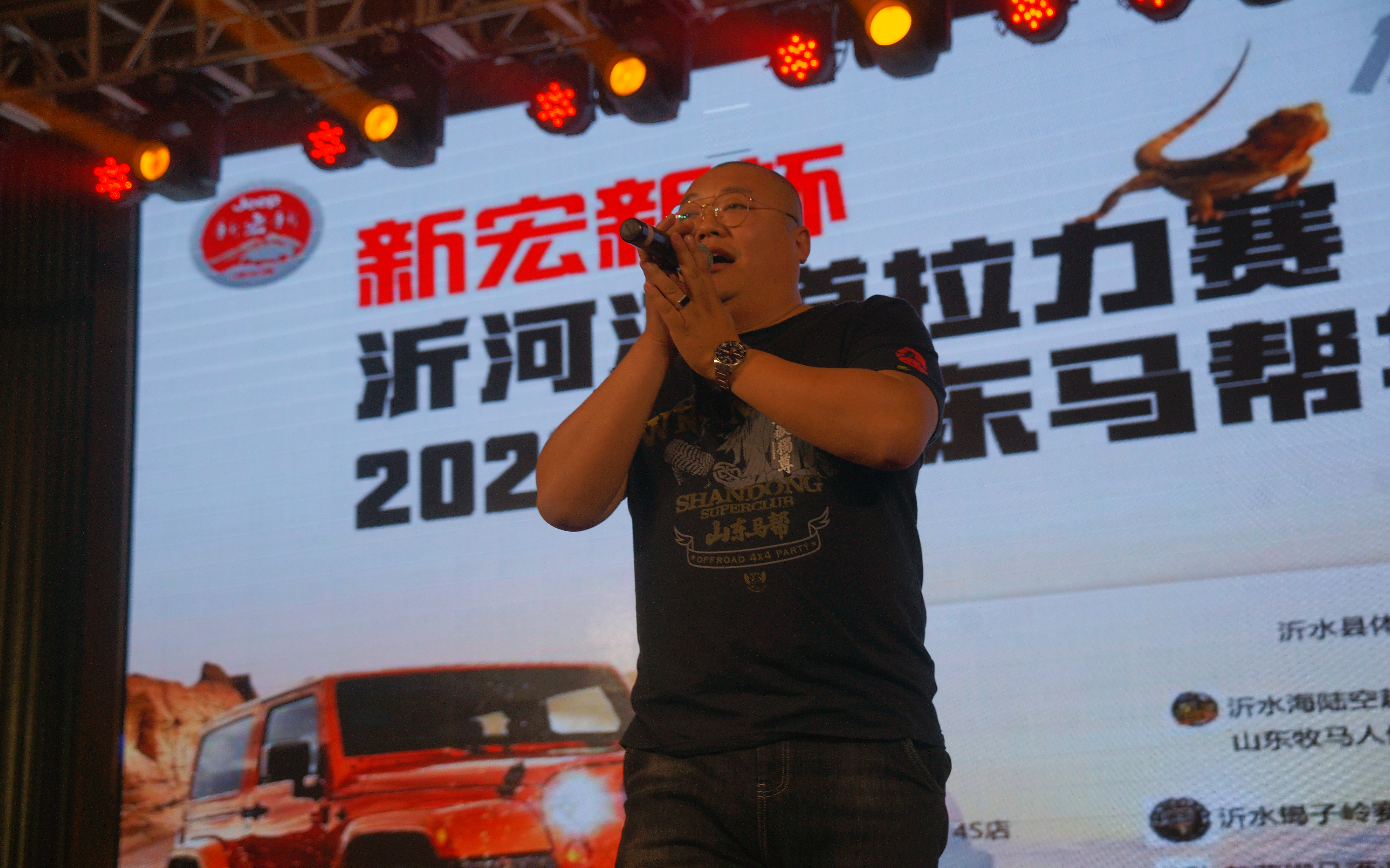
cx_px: 696
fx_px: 2349
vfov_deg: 21.0
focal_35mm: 62
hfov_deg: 33.0
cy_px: 411
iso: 200
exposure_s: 1/160
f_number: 5.6
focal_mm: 60
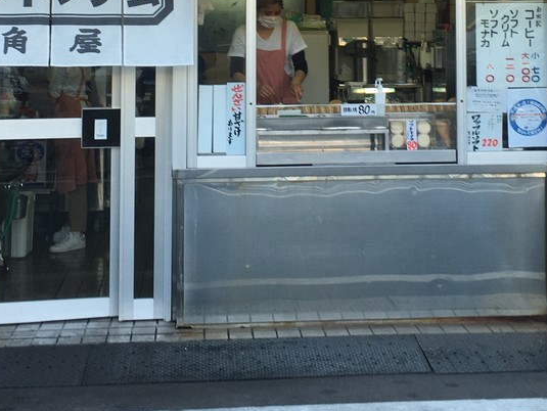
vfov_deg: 21.7
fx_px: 1028
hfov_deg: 29.8
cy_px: -11
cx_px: 260
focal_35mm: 65
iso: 25
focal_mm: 4.15
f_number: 2.2
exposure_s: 1/158
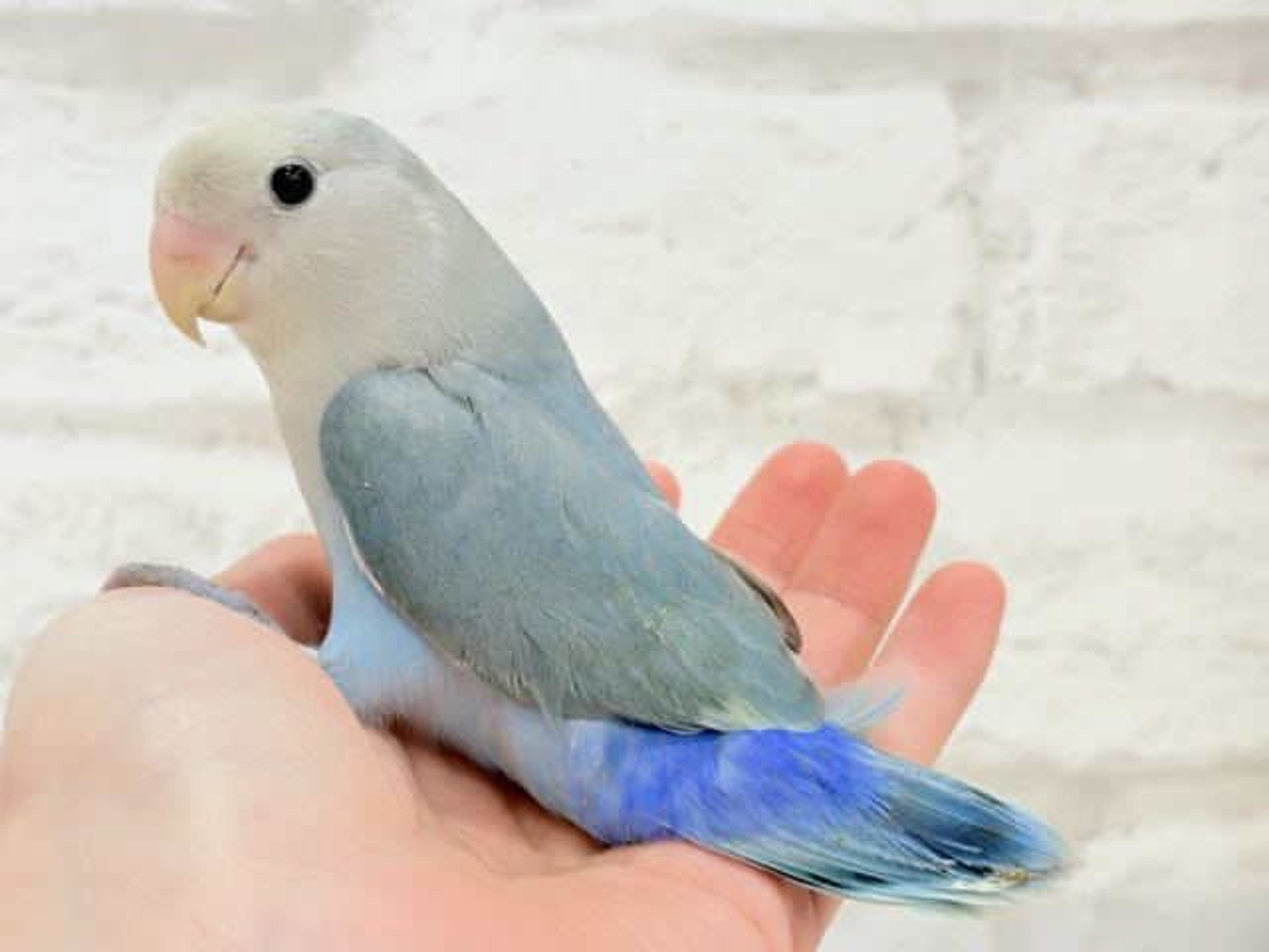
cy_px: 476
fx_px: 1906
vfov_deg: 28.0
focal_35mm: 52
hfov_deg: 36.8
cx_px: 634
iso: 50
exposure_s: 1/50
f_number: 1.6
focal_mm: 5.96
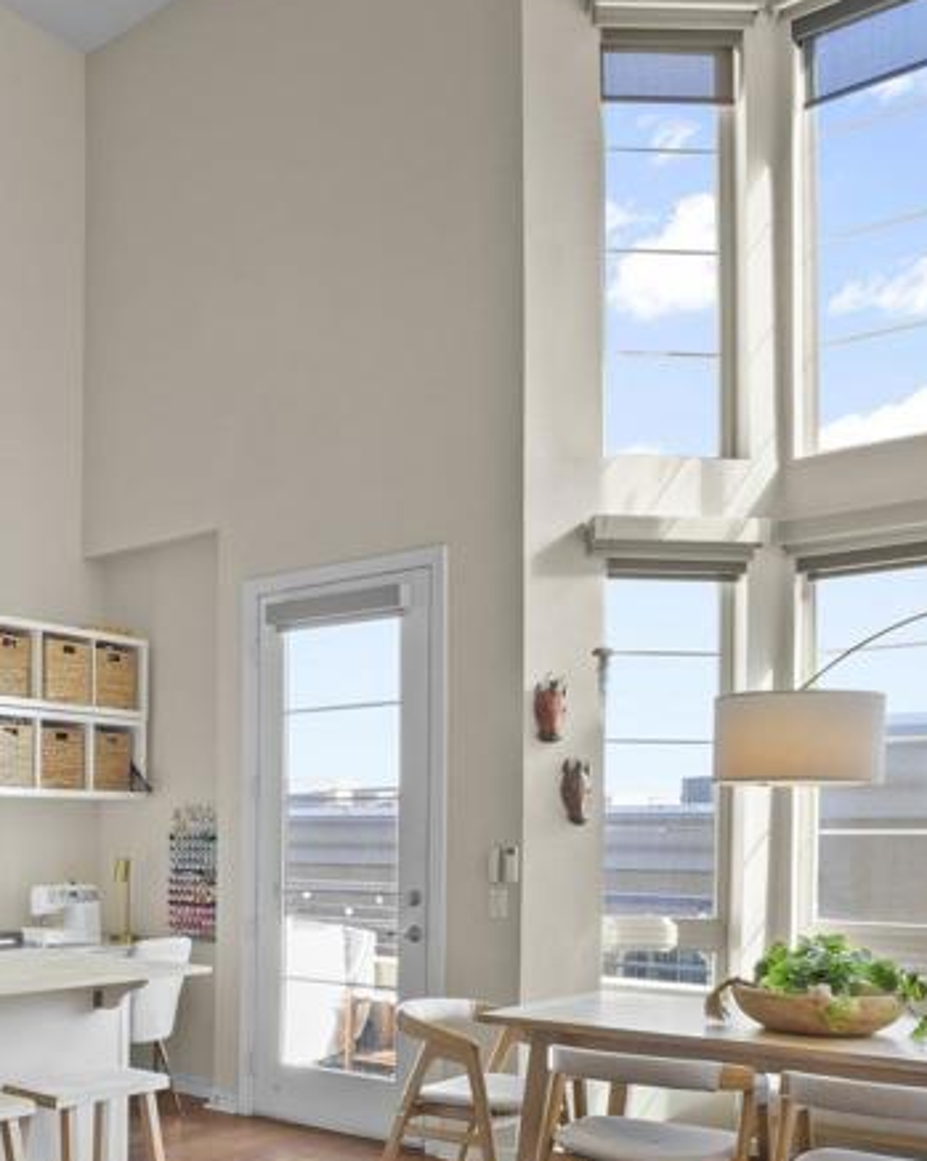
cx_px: 64
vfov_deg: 50.0
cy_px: 832
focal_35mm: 35
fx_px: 1201
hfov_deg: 38.7
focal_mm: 10.6
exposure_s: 1
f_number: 8
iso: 100
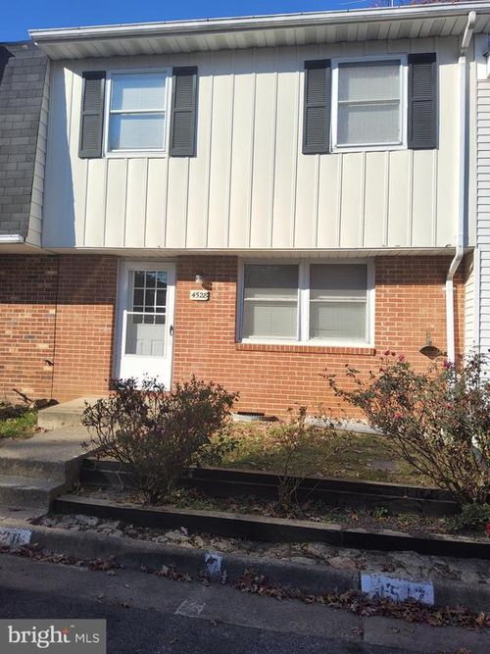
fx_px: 472
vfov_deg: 69.4
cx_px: 245
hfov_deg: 54.9
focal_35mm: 25
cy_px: 327
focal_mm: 3.08
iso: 32
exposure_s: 1/1336
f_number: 2
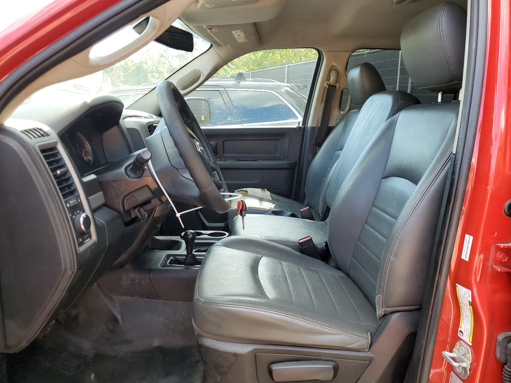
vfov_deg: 53.1
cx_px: 256
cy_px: 192
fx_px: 384
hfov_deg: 67.3
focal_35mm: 26
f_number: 1.5
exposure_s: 1/200
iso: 50
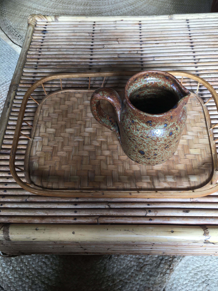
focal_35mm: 30
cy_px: 146
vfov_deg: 60.0
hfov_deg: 46.8
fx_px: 252
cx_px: 112
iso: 32
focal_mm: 4.15
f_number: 2.2
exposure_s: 1/50
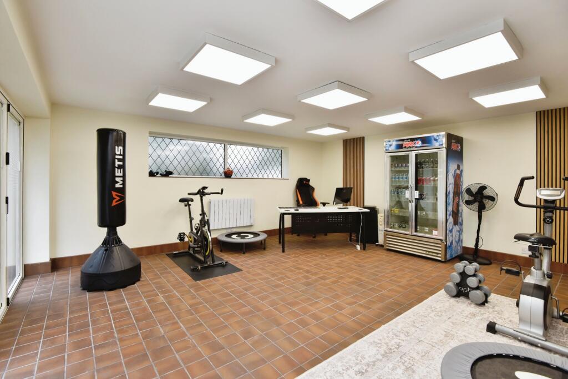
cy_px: 190
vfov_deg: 73.8
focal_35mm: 16
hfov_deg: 96.7
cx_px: 284
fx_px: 252
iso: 500
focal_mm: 16
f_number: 7.1
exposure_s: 1/60
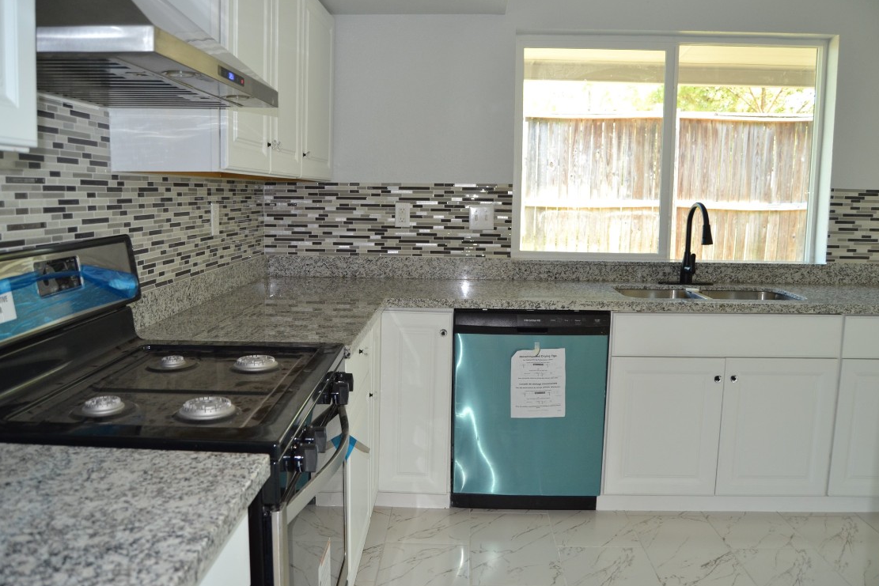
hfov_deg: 65.5
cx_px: 429
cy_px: 288
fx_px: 684
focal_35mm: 28
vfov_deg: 46.4
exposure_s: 1/60
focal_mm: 18
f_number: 4
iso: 400
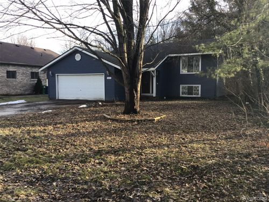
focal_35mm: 31
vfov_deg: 45.4
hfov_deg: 58.4
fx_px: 241
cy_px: 101
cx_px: 134
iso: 25
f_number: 2.4
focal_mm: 3.3
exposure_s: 1/129
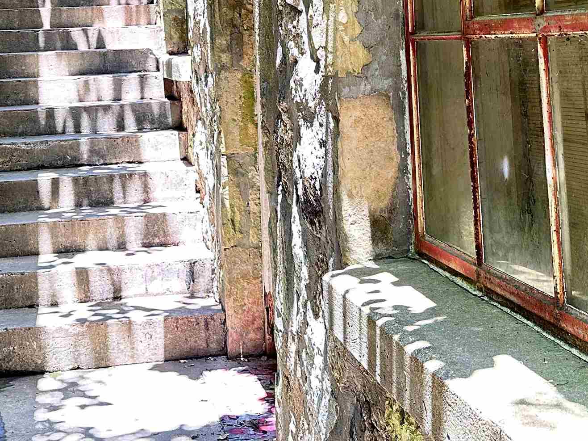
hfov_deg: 34.0
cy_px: -45
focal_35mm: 56
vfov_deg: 24.3
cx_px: 186
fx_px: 951
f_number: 1.78
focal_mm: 6.86
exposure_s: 1/121
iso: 200
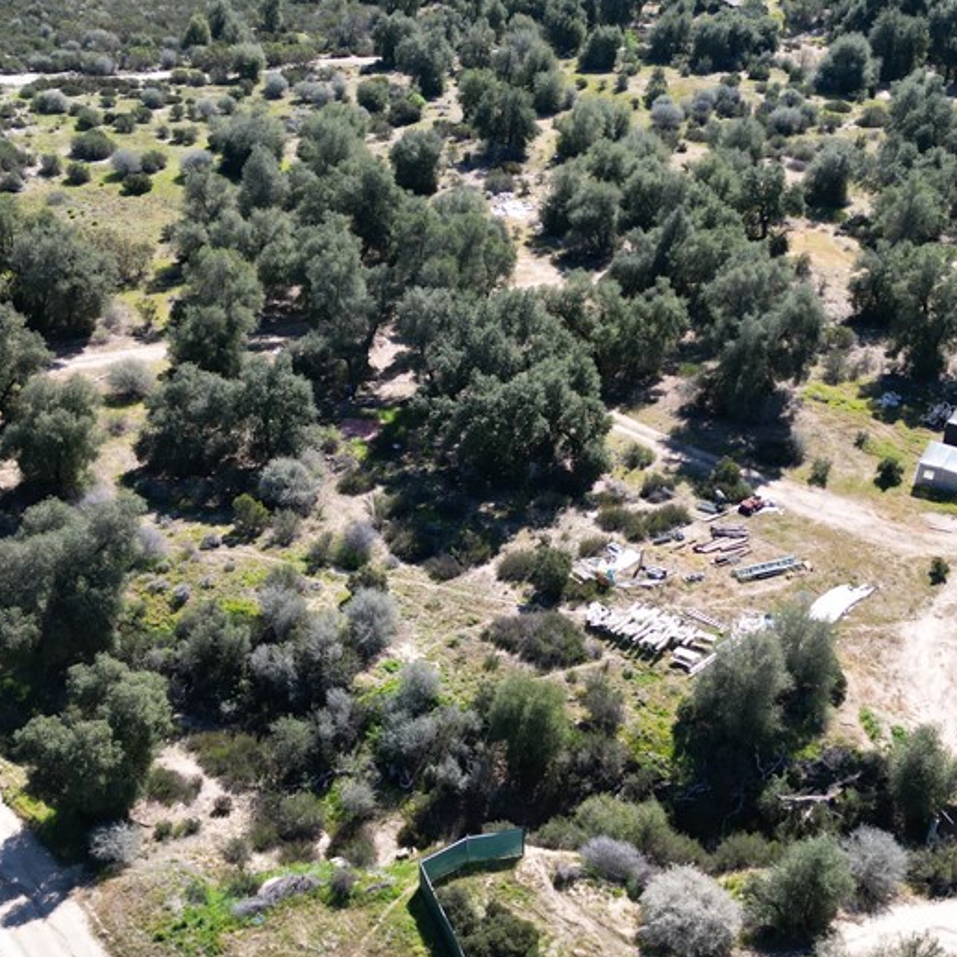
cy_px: 652
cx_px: 478
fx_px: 1314
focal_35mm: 42
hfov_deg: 40.0
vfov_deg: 39.5
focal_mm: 6.72
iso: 140
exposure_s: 1/1500
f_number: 1.7
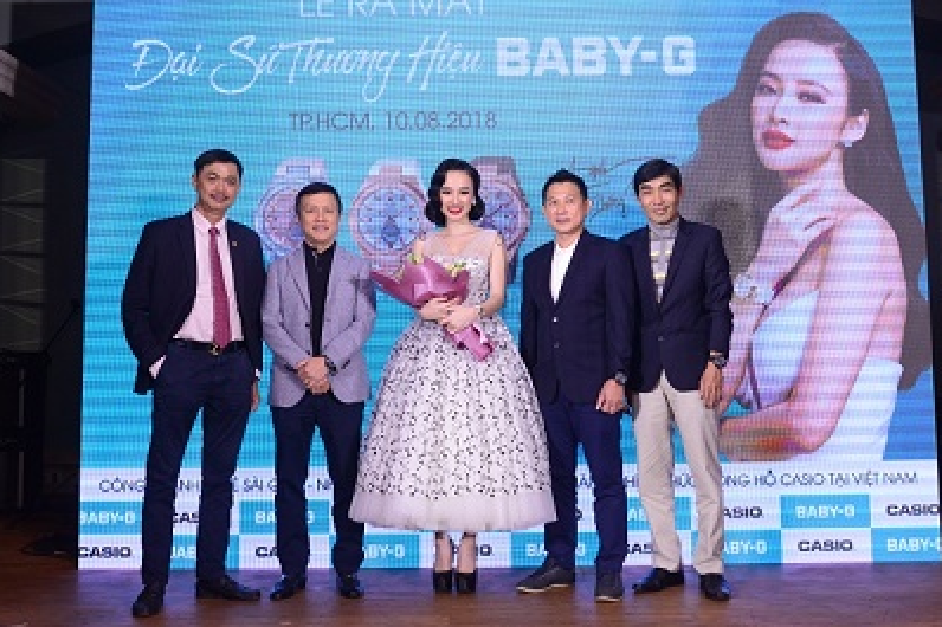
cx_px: 490
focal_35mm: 41
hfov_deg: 47.4
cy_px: 264
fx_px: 1072
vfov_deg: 32.5
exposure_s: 1/160
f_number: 6.3
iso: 2500
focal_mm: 34
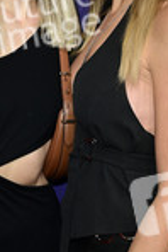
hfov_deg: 10.2
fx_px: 943
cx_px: 63
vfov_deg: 15.2
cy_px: 111
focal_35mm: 135
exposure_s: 1/250
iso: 800
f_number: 5.6
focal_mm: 50
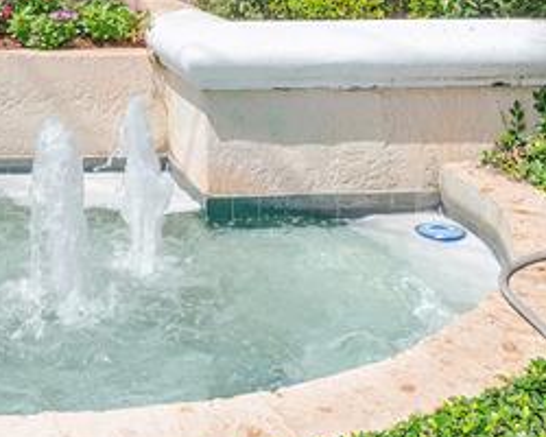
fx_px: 945
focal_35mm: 58
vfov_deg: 23.5
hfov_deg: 29.8
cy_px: -106
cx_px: -11
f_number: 10
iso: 100
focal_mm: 13
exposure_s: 1/160
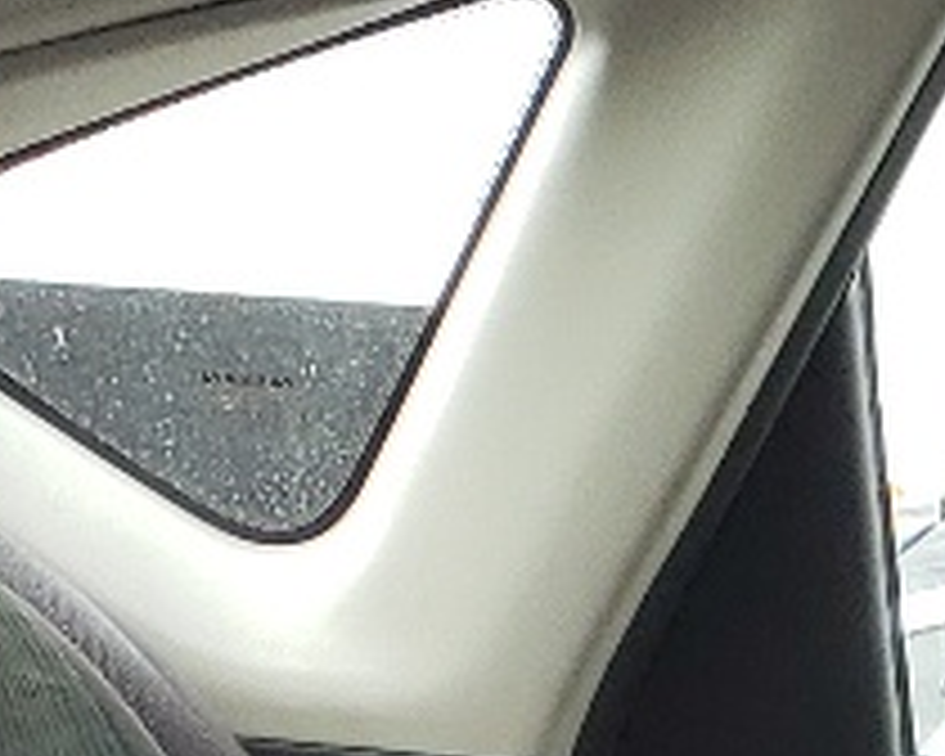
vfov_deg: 7.3
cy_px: 2106
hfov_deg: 9.1
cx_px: 2164
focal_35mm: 193
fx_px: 5398
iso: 50
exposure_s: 1/204
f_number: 1.5
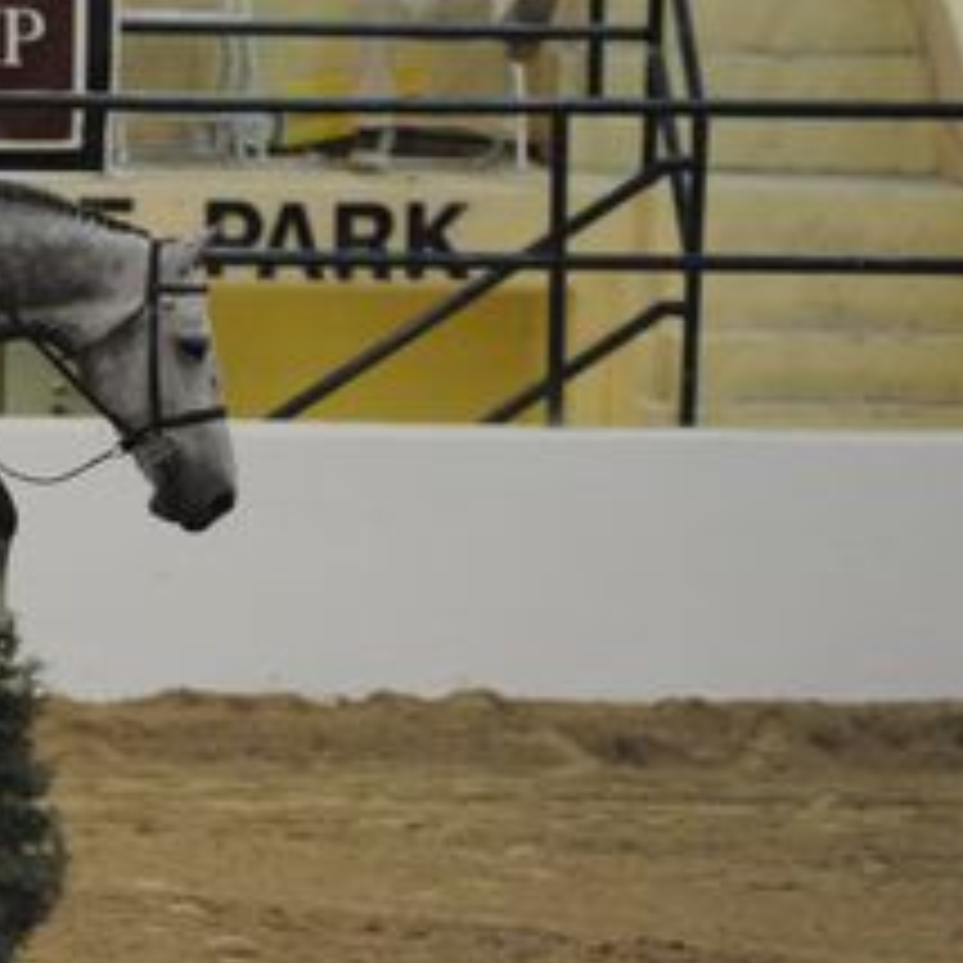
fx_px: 16020
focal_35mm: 509
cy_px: 522
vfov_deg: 3.4
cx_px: -72
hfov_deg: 3.4
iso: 6400
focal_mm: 200
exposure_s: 1/500
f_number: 2.8
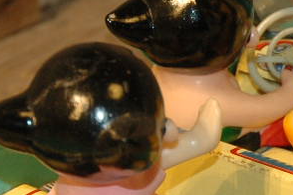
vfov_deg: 5.1
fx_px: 2182
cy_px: 209
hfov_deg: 7.6
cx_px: 290
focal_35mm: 269
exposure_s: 1/80
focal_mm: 35
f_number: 4.2
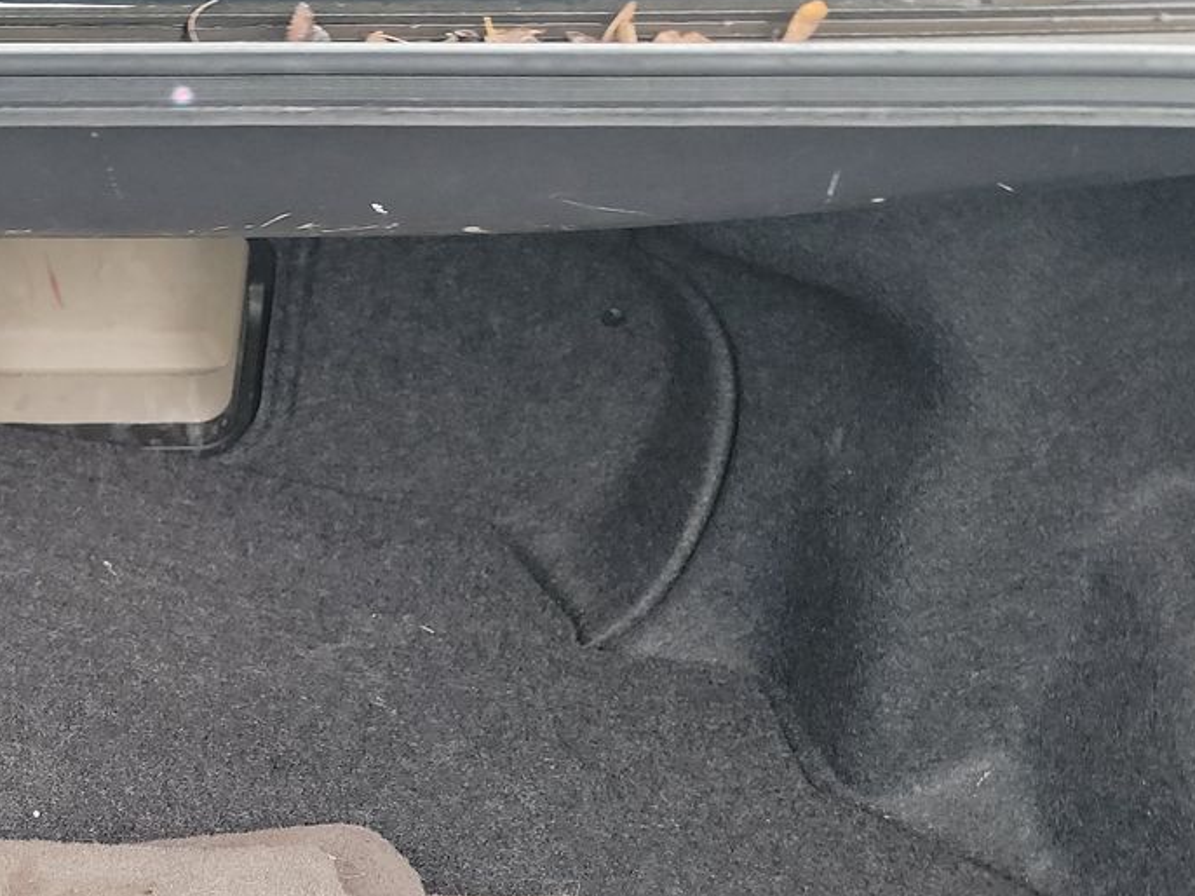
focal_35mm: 56
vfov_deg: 25.4
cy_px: 770
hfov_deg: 31.9
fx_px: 1933
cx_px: 19
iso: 532
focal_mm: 6.7
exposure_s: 1/59
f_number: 1.8
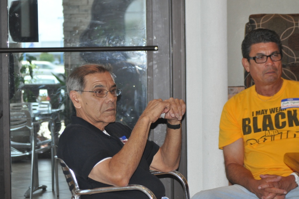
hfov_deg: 17.1
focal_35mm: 120
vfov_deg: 11.4
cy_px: 100
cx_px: 150
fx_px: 995
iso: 800
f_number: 5.6
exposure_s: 1/60
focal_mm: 80
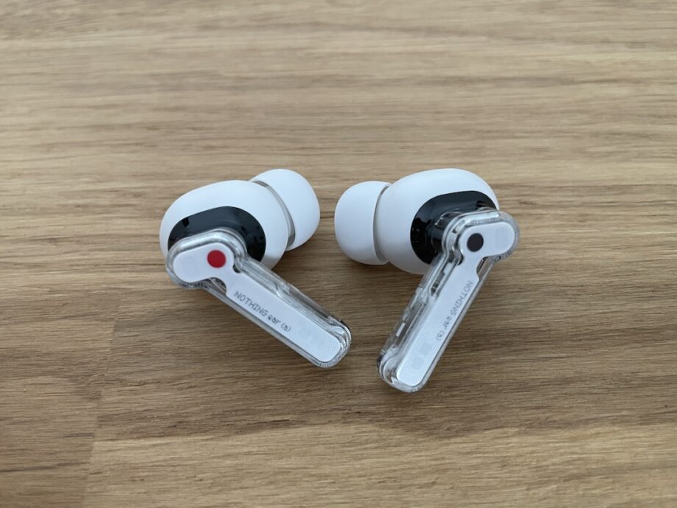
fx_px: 567
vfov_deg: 48.2
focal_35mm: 29
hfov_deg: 61.6
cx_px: 341
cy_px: 280
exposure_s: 1/60
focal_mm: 4.2
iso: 250
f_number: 1.6
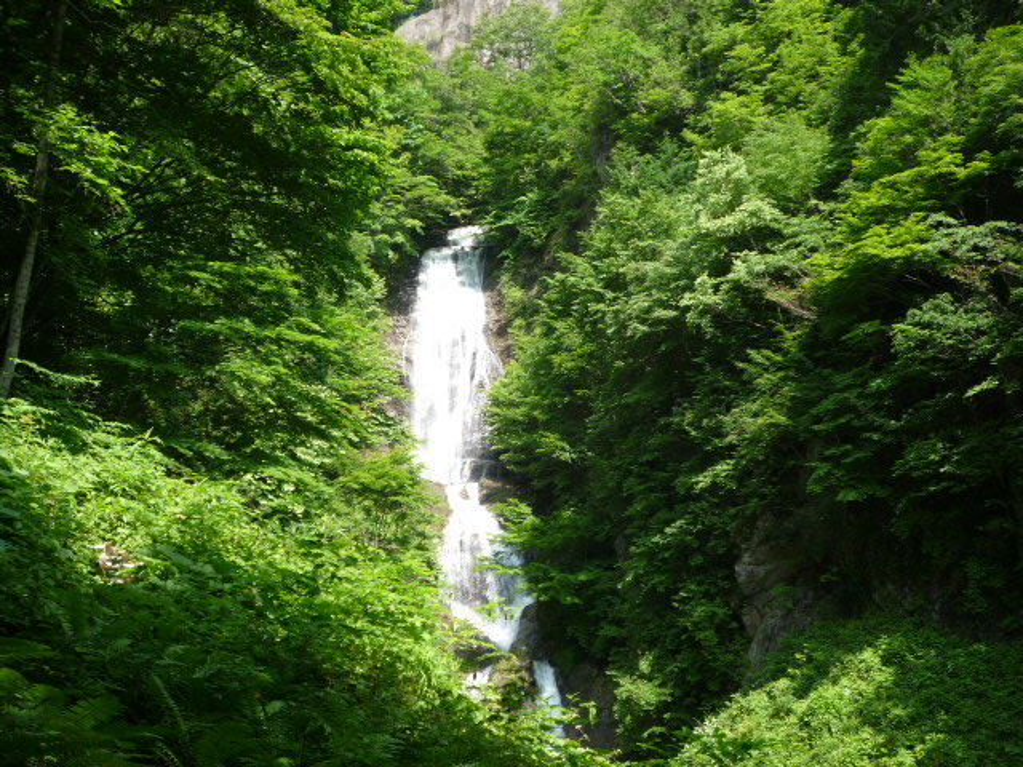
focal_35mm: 47
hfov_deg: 40.4
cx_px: 512
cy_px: 384
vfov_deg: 30.9
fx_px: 1389
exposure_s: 1/200
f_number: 4.3
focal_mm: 8.3
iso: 100
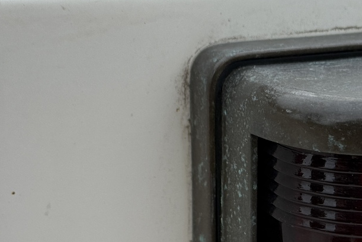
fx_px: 986
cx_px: 348
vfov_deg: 13.7
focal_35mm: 98
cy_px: 265
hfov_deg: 20.3
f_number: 1.78
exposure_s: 1/2208
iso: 80
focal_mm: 6.76
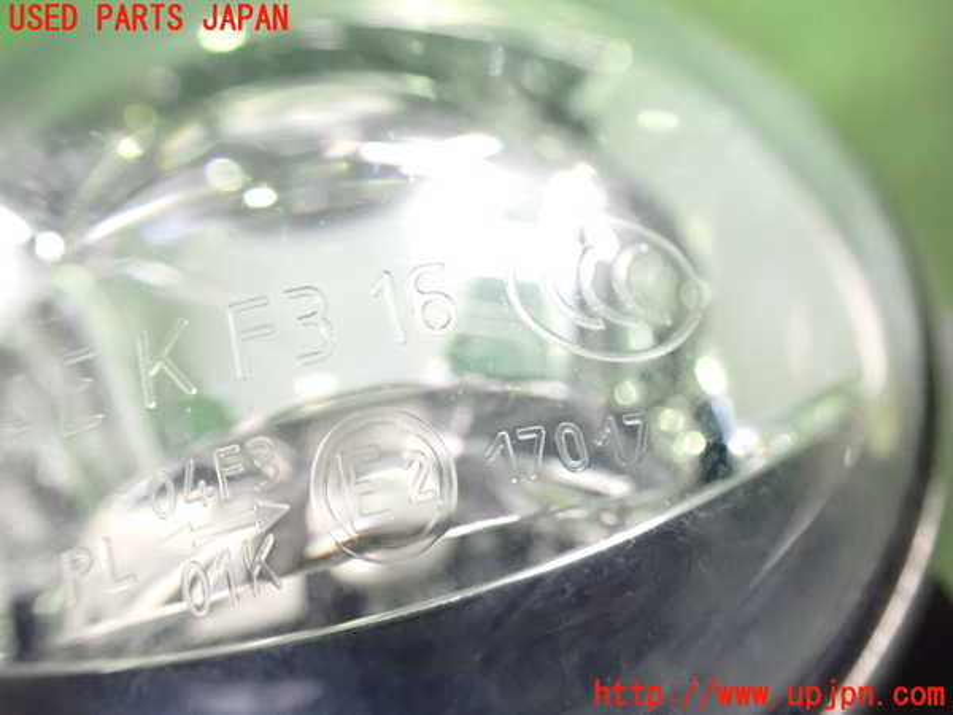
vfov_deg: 46.8
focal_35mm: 30
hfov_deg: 60.0
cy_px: 358
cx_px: 476
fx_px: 826
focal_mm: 5.4
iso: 1600
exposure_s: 1/30
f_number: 2.3
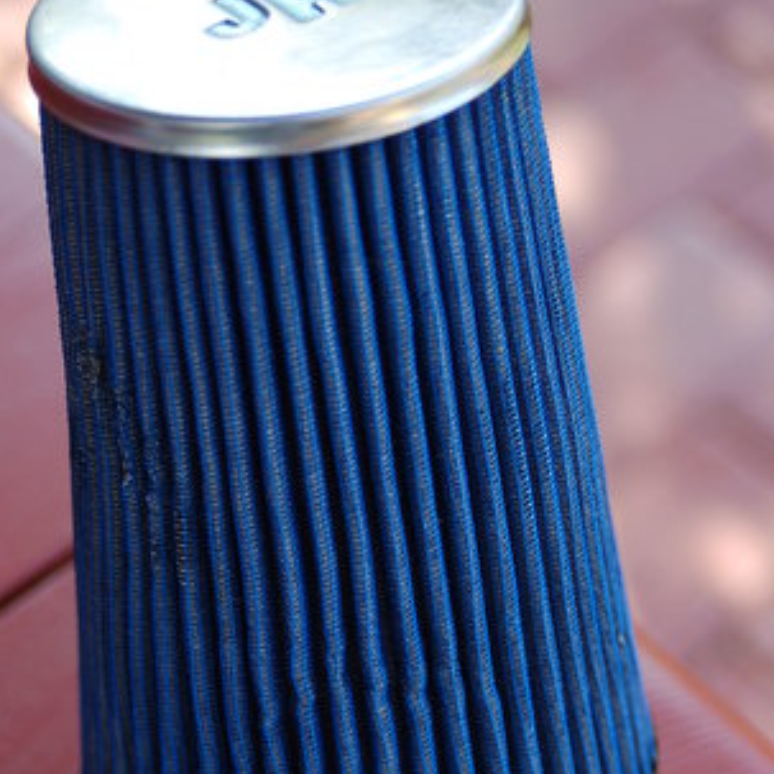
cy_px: 501
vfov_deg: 13.3
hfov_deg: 13.3
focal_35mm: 131
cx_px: 359
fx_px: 3314
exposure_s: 1/125
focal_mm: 52
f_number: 4.2
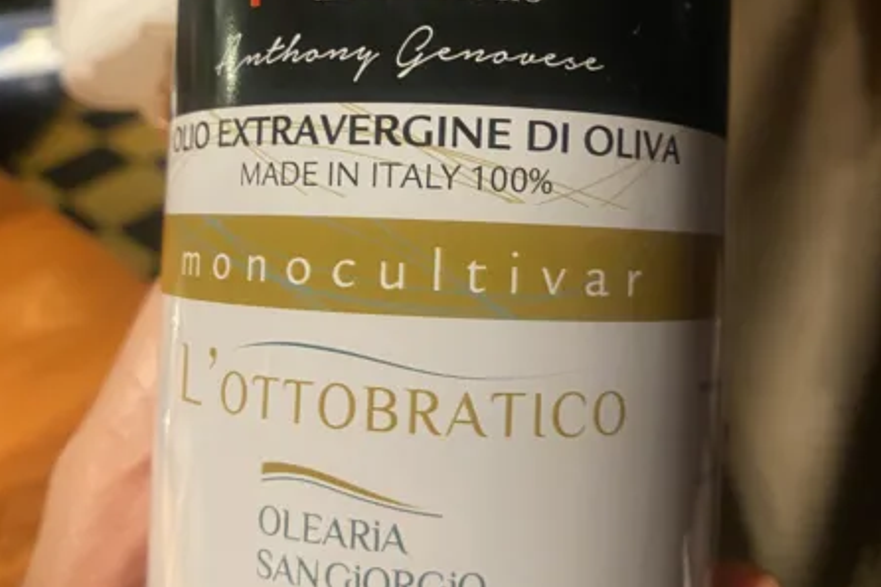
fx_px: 856
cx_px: 440
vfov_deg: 37.6
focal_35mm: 35
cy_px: 227
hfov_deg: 54.5
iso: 500
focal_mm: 4.25
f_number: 1.8
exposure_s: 1/36
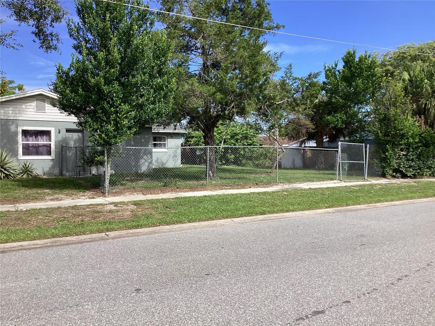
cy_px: 163
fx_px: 390
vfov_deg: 45.4
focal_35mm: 31
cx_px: 218
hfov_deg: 58.4
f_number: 2.4
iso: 25
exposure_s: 1/994
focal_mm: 3.3
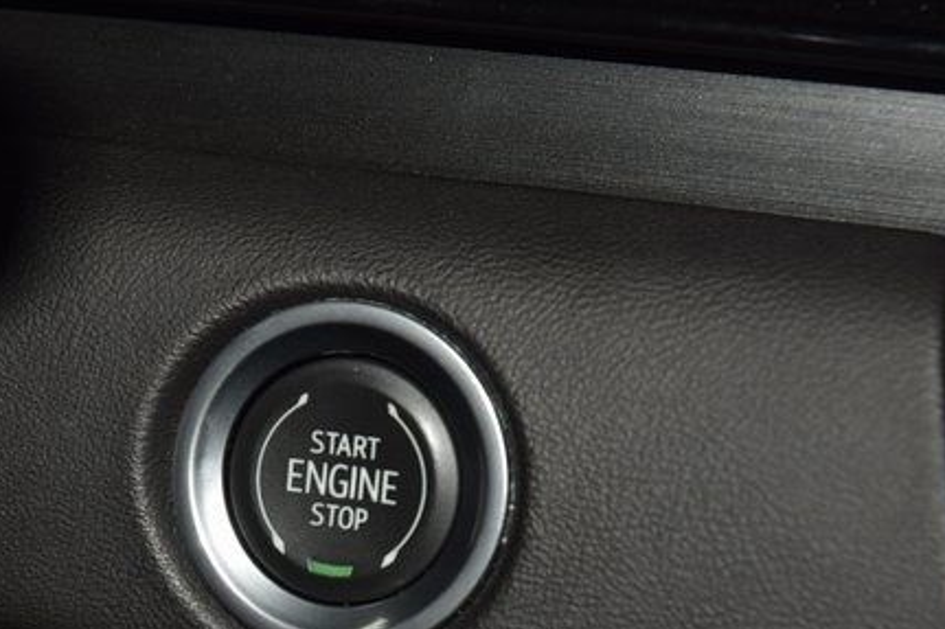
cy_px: 446
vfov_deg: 8.8
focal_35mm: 156
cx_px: 371
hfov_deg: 13.2
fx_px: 4093
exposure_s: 1/125
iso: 100
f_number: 8
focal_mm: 70
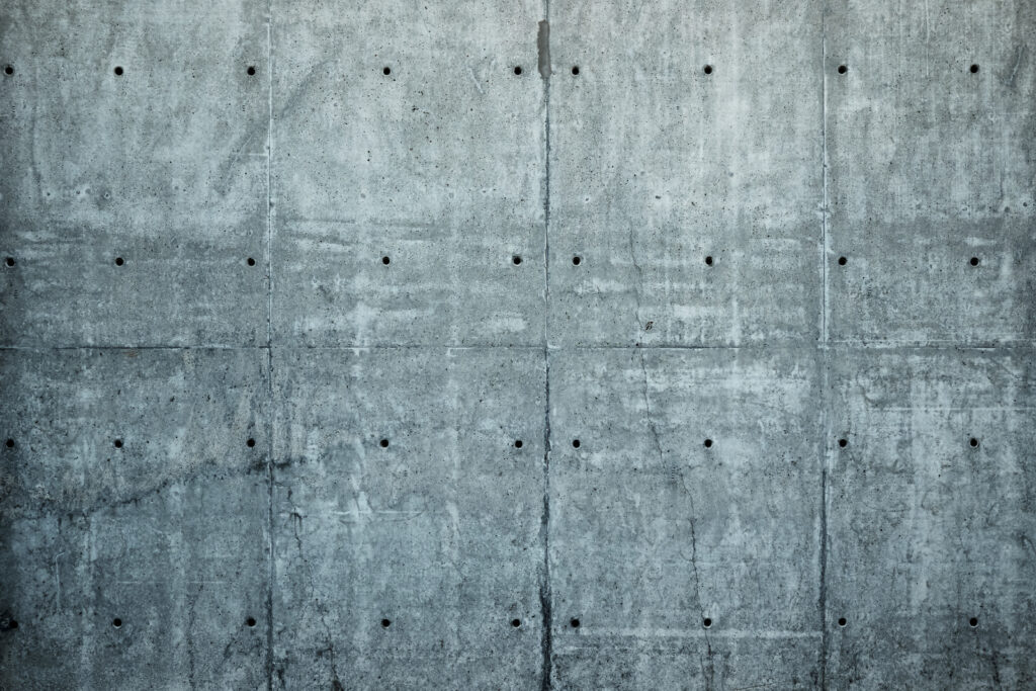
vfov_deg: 36.9
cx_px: 518
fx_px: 1036
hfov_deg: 53.1
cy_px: 346
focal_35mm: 36
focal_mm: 24.3
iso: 400
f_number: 9
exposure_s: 1/160
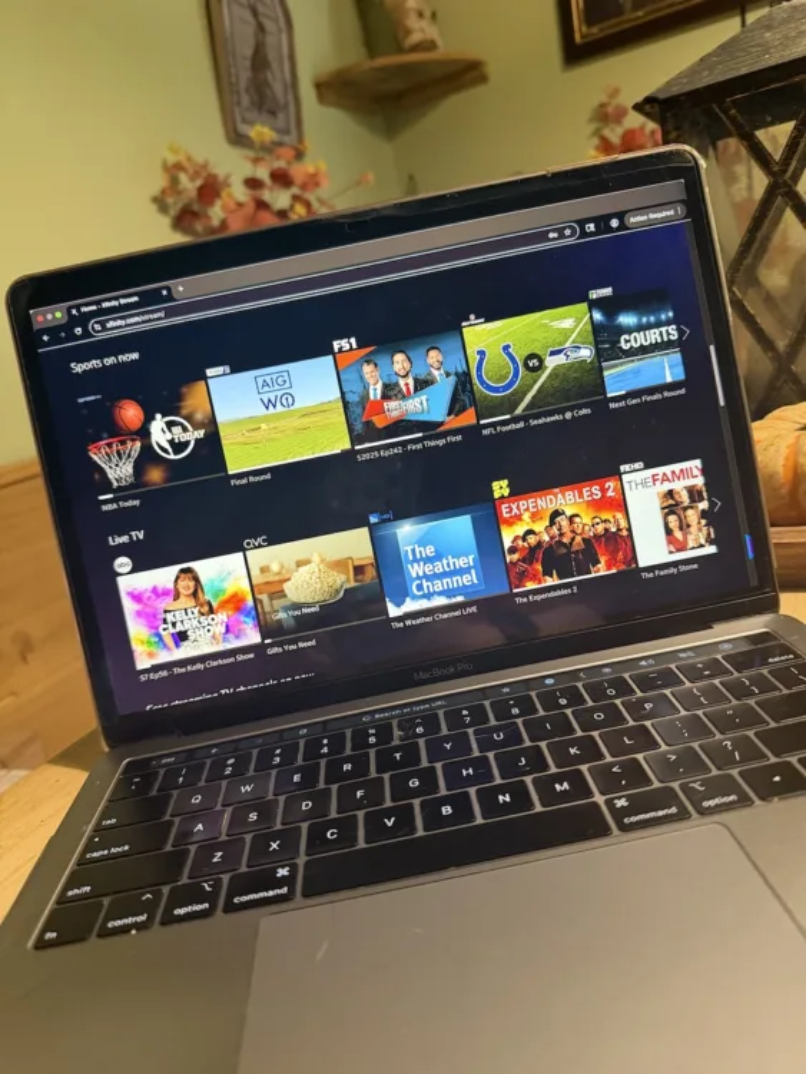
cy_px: 537
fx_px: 745
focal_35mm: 24
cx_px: 403
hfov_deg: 56.8
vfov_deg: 71.6
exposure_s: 1/60
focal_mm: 6.76
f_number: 1.78
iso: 500
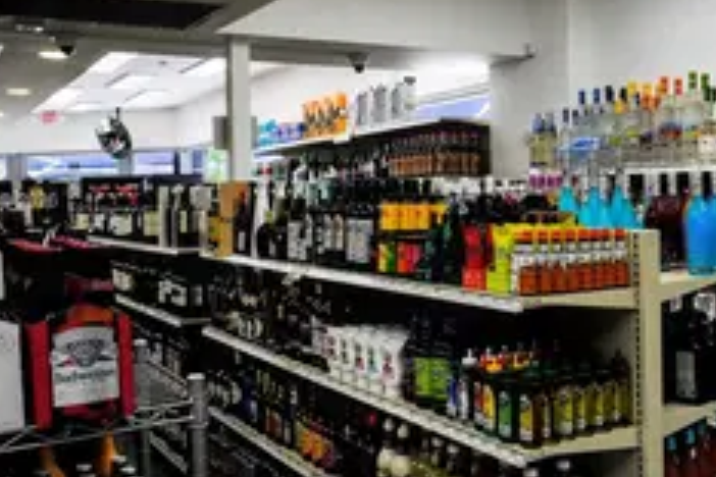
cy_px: 202
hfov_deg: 47.1
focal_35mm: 41
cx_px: 431
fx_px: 815
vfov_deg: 32.6
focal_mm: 16
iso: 800
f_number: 9
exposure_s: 1/200
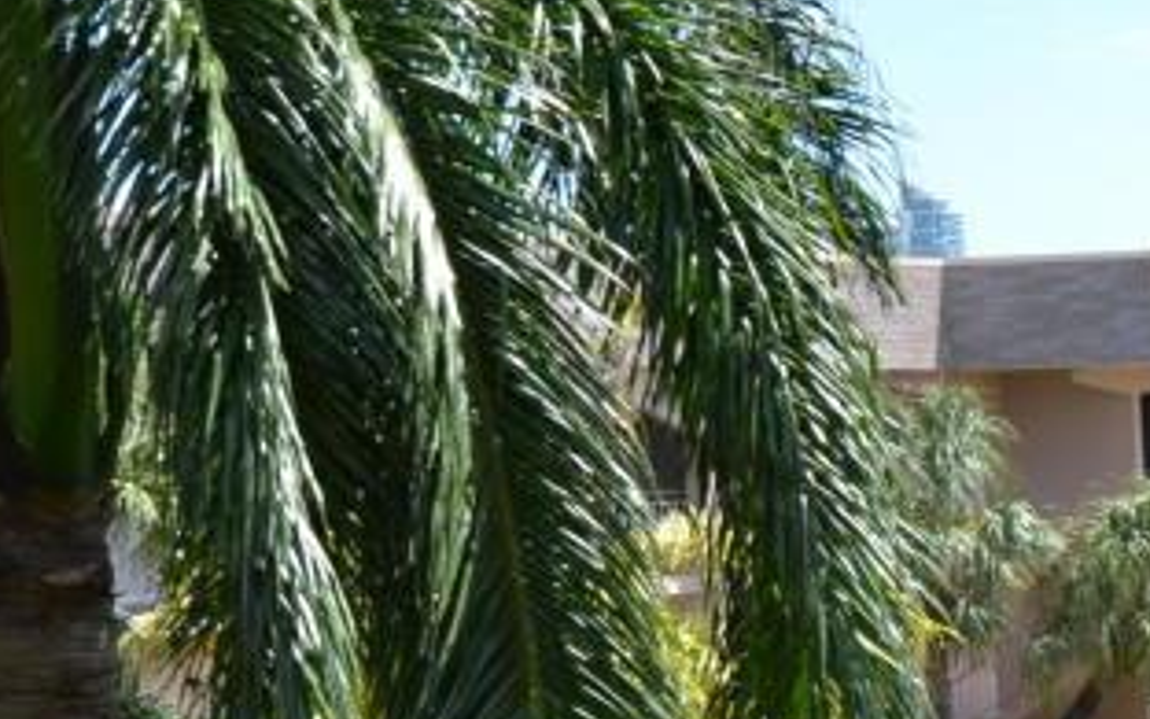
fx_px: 3542
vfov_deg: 11.2
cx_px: 1751
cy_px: 1003
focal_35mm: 113
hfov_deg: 16.7
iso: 100
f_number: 7.1
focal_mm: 20
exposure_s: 1/160
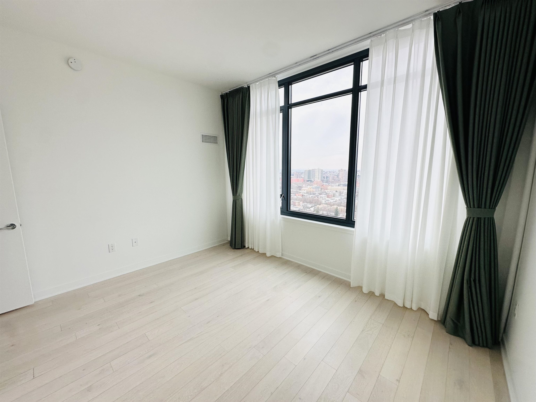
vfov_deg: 85.7
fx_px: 217
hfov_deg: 102.1
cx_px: 268
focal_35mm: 14
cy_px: 201
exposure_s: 1/99
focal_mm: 2.22
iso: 80
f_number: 2.2
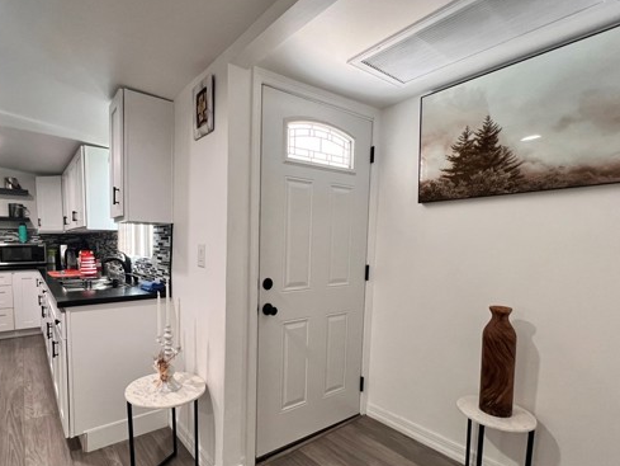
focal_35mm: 17
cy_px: 267
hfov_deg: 89.7
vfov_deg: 74.3
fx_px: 305
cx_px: 245
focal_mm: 1.57
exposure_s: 1/60
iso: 125
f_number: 1.8
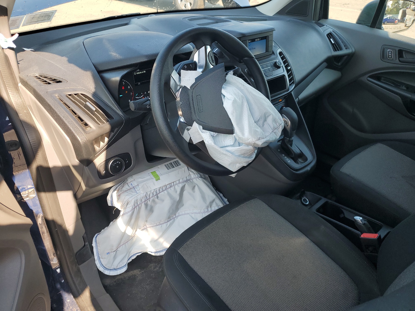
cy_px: 156
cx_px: 208
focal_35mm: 26
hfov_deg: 67.3
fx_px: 312
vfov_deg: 53.1
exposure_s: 1/333
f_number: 1.5
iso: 50
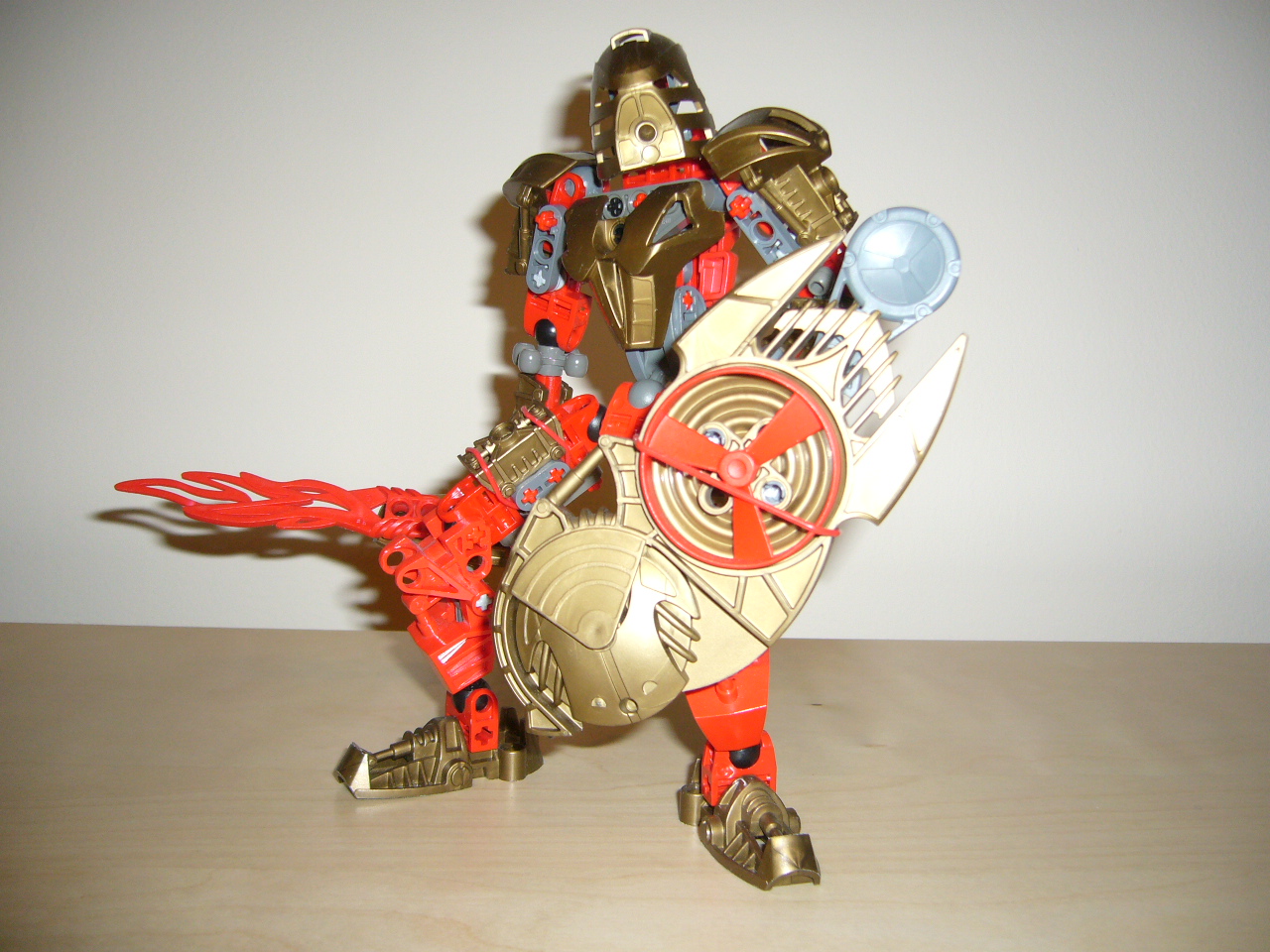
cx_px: 635
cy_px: 476
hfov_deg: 52.6
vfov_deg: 40.7
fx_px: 1284
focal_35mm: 35
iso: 100
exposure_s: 1/30
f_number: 2.8
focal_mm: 5.8
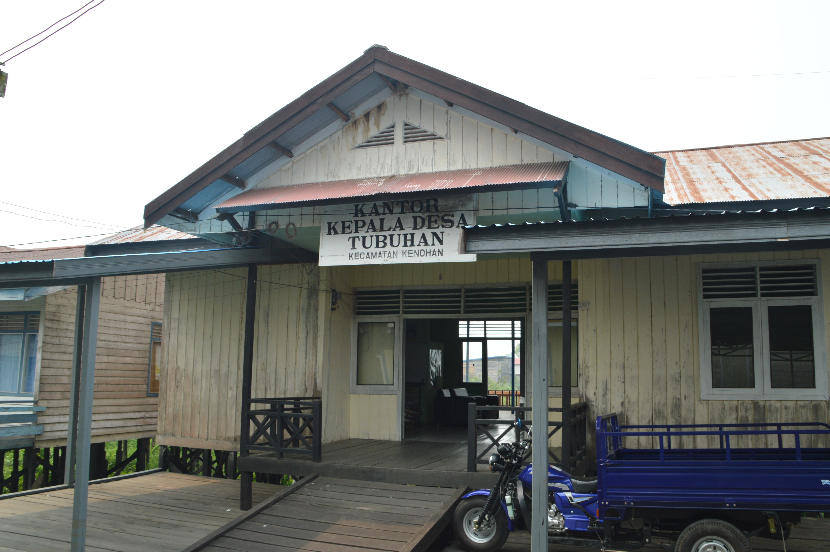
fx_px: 622
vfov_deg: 47.8
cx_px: 415
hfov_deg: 67.4
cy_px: 276
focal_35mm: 27
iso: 200
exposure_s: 1/160
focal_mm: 18
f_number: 11
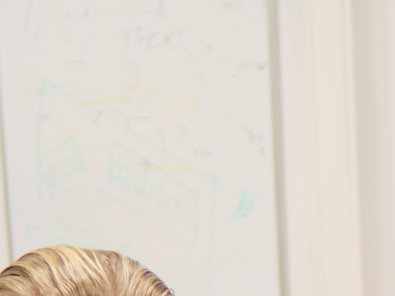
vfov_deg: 8.5
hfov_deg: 11.5
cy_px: 556
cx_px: 547
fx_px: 1894
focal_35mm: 166
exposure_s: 1/125
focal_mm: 16
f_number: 1.4
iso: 200
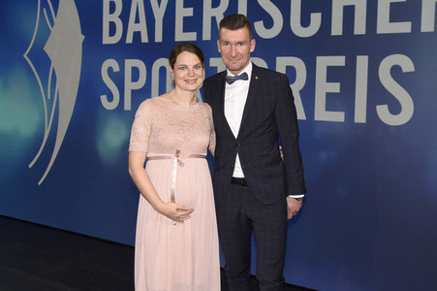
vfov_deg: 42.3
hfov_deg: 60.3
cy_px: 146
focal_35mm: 31
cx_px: 218
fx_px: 376
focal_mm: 31
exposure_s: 1/100
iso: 800
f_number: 6.3
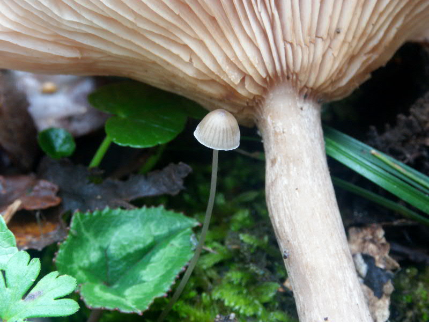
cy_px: 161
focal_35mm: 200
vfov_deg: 7.4
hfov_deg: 9.9
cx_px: 214
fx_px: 2479
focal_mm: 50.69
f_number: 8
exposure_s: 1/10
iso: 200
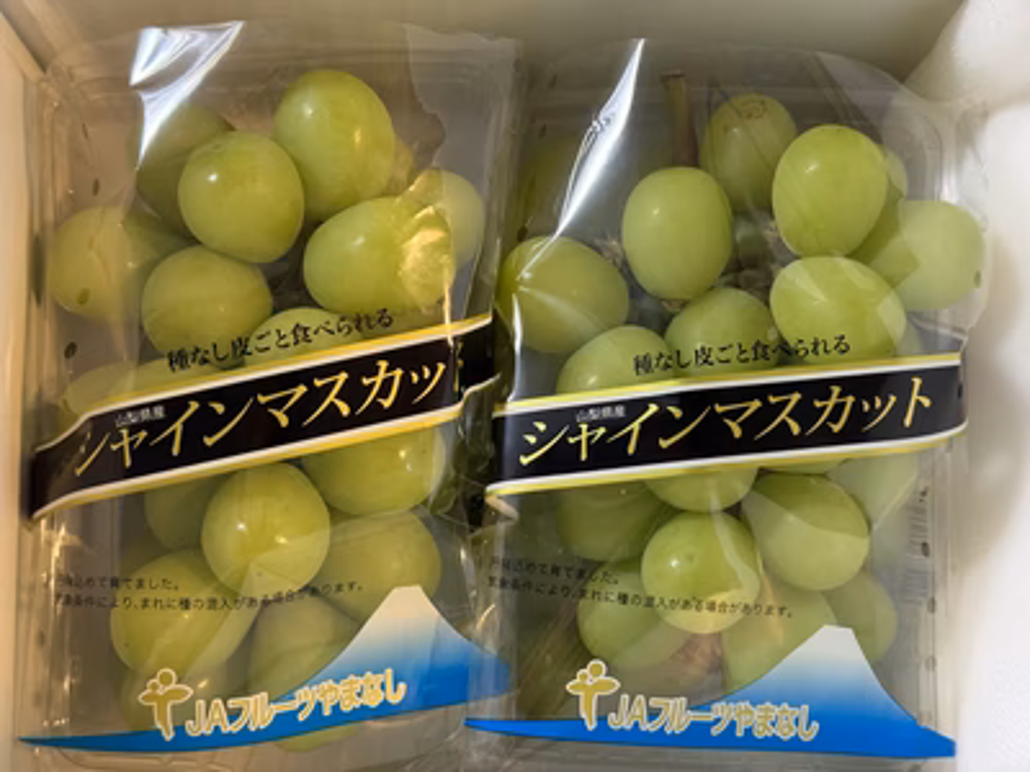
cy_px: 386
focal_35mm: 48
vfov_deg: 30.3
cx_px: 515
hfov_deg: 39.7
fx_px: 1428
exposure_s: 1/33
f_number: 1.78
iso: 320
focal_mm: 6.76
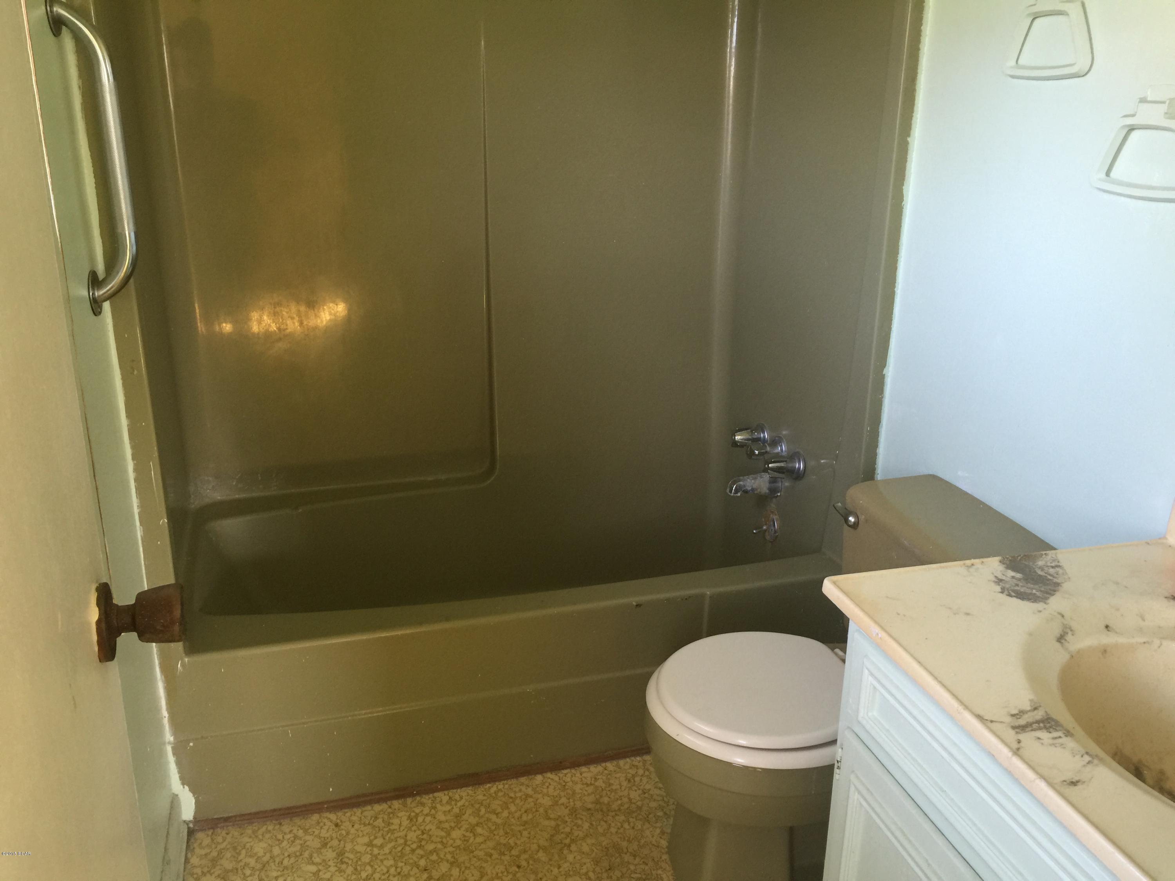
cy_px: 440
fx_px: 984
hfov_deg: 61.7
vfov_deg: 48.2
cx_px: 588
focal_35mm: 29
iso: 40
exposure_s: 1/15
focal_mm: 4.15
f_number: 2.2
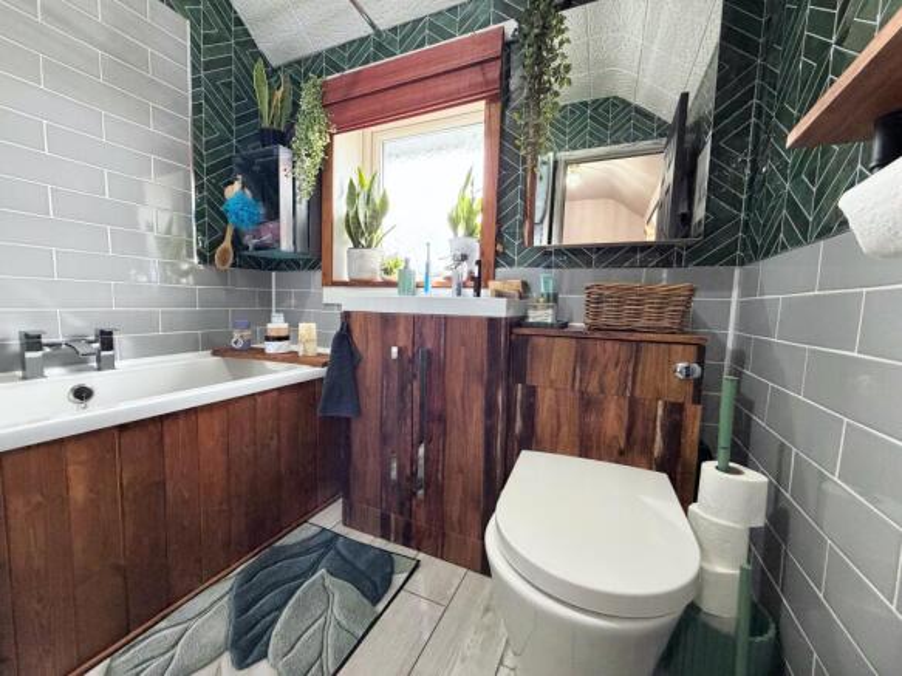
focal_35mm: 14
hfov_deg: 102.1
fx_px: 365
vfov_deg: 85.7
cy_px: 338
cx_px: 451
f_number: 2.2
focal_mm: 2.22
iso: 400
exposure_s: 1/60
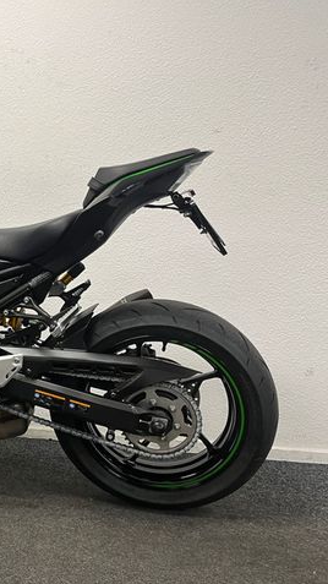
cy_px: 293
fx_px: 588
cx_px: -44
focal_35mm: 38
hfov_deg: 28.0
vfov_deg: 52.8
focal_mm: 5.1
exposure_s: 1/50
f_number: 1.6
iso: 80
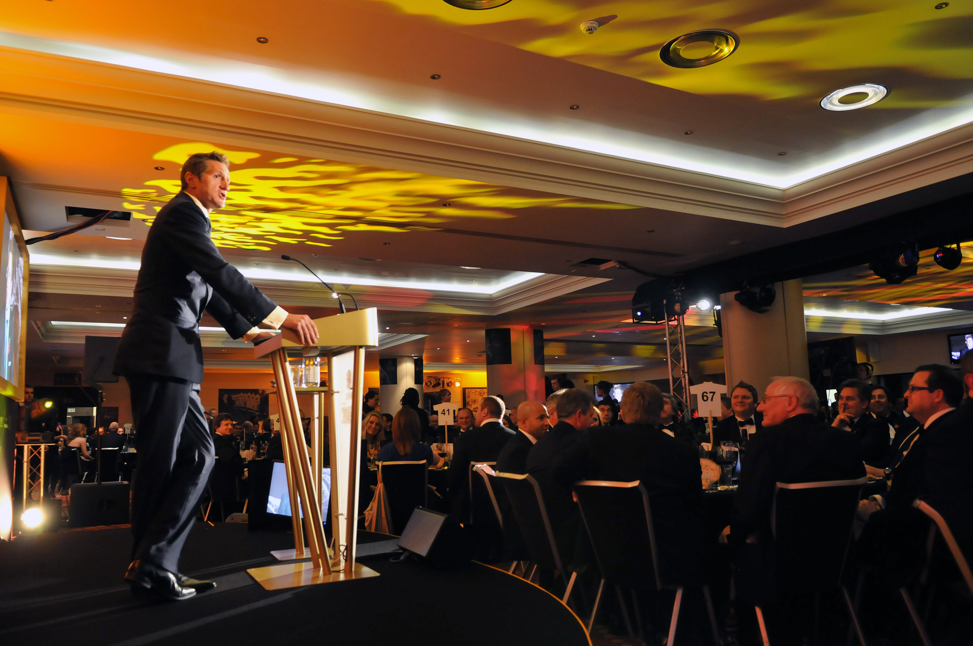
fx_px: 688
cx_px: 486
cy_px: 323
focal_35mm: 26
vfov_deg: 50.3
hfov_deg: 70.5
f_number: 2.8
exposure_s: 1/25
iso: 1000
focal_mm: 17
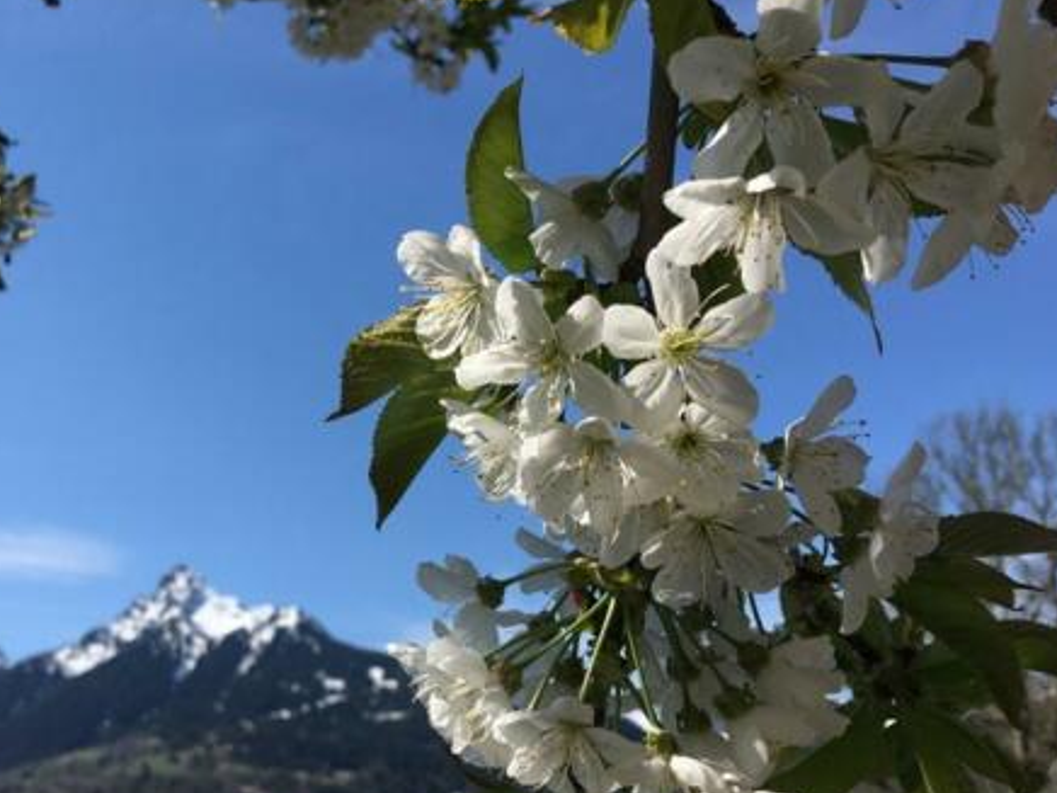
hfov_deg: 47.2
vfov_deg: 36.8
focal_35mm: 39
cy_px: 427
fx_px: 1191
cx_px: 362
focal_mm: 4.15
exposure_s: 1/1748
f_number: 2.2
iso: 25
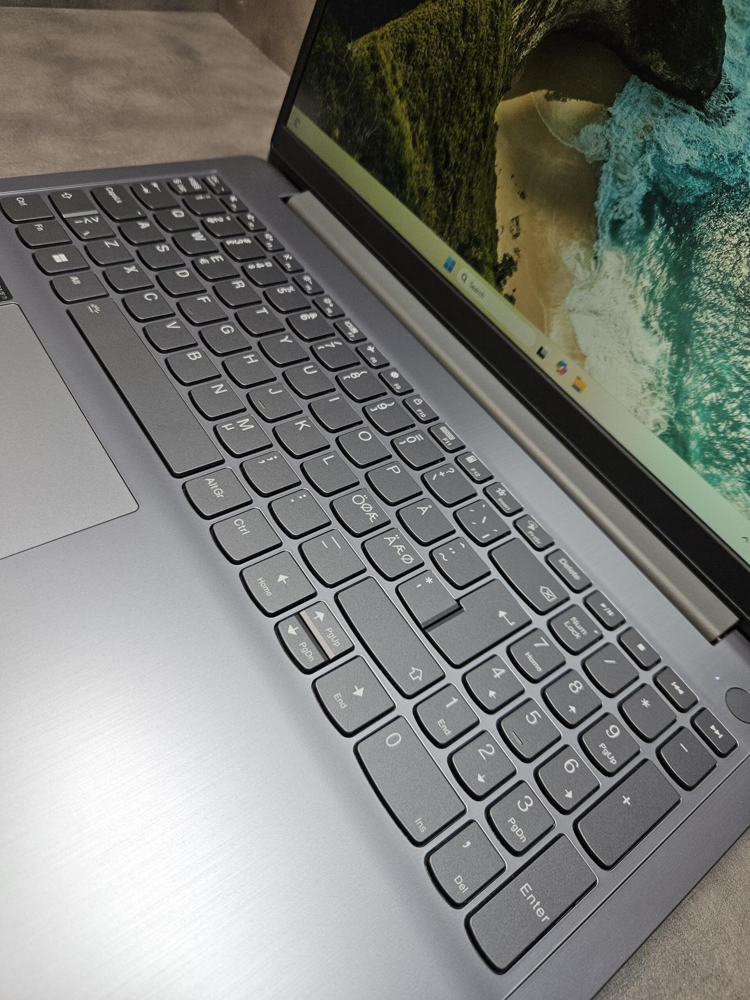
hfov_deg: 58.9
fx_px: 664
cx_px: 375
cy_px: 500
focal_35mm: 23
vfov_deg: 73.9
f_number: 1.8
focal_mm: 5.4
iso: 50
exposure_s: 1/100
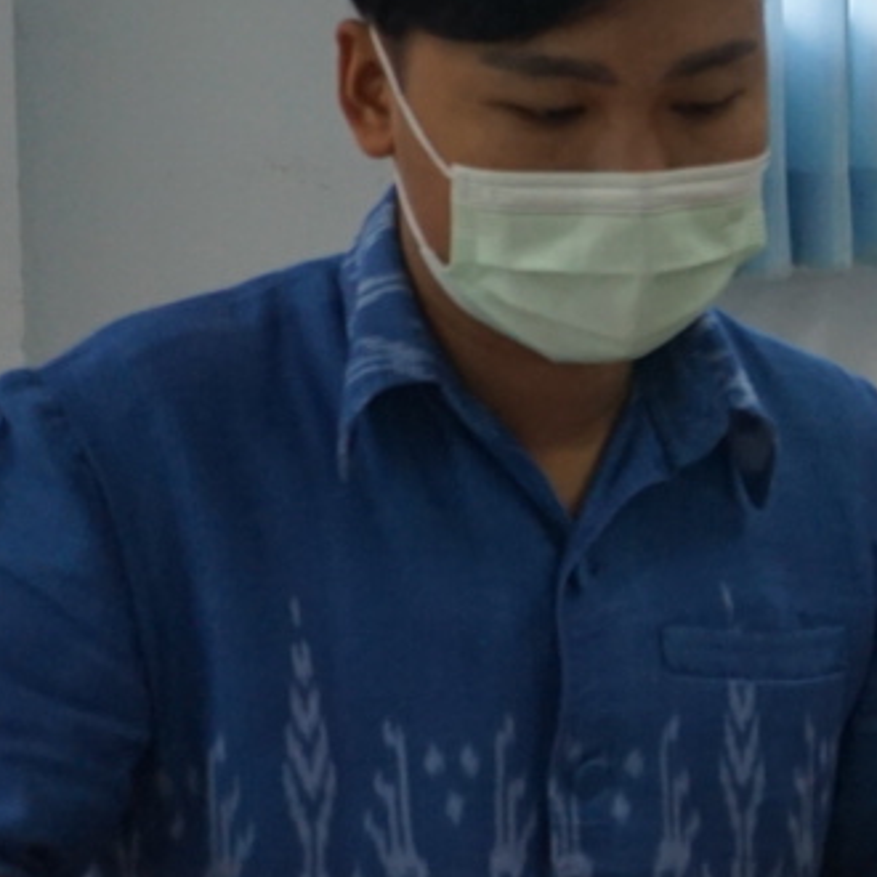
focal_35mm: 179
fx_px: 5131
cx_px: 2025
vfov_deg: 9.7
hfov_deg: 8.9
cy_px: 173
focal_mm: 43
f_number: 4.5
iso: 1000
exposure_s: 1/160
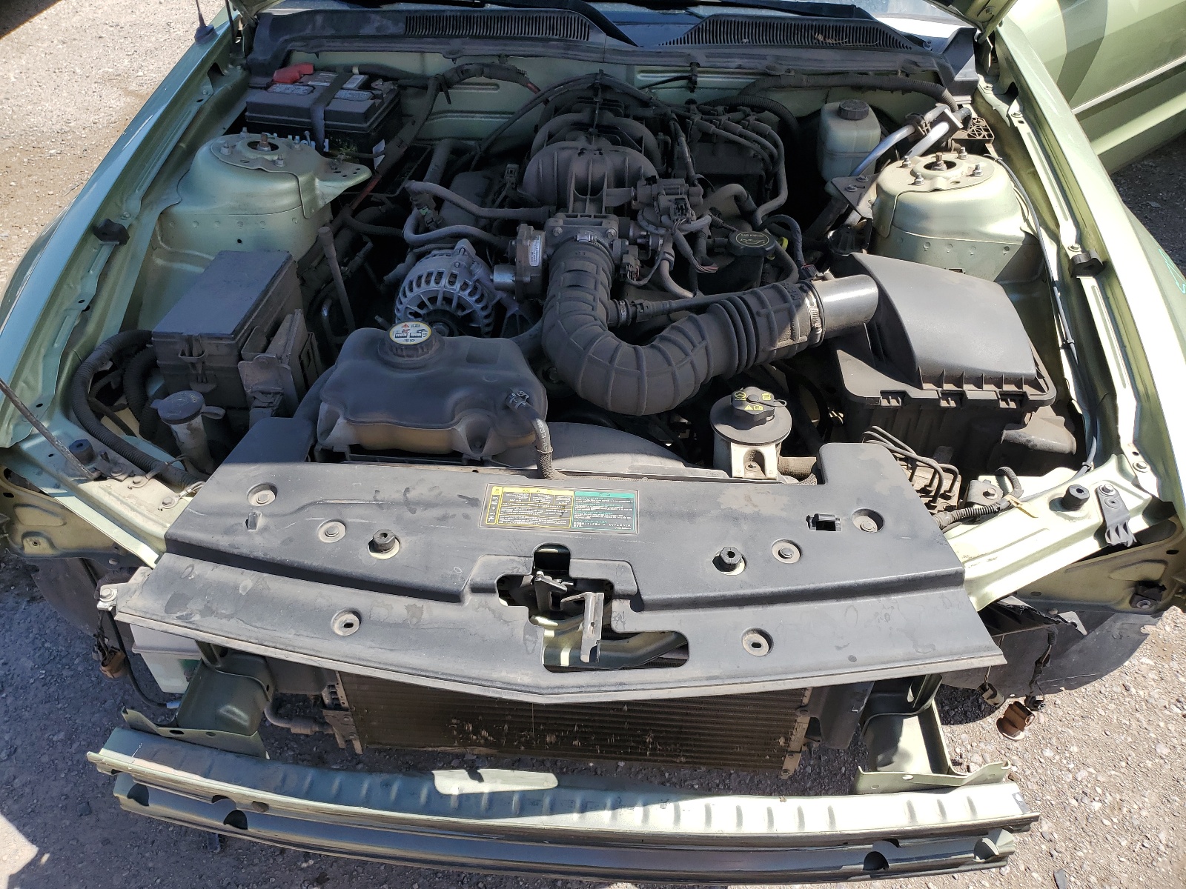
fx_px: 891
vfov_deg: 53.1
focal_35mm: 26
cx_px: 593
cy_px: 444
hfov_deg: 67.3
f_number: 1.5
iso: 50
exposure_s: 1/1667
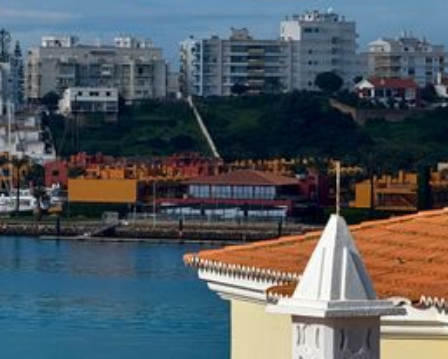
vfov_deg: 5.7
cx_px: 91
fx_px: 3622
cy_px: 70
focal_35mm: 273
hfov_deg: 7.1
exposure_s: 1/2024
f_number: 2.8
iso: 50
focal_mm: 15.66
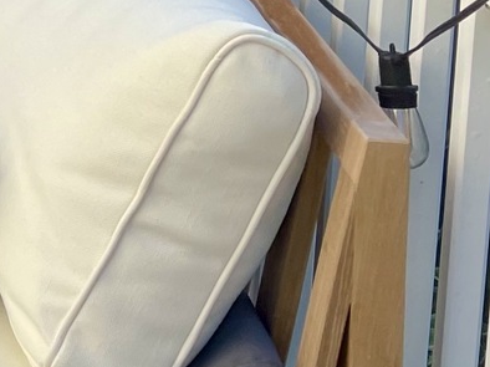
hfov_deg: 12.2
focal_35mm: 132
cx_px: -654
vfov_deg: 10.5
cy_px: -304
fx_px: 1867
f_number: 1.6
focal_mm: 4.2
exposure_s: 1/1033
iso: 32
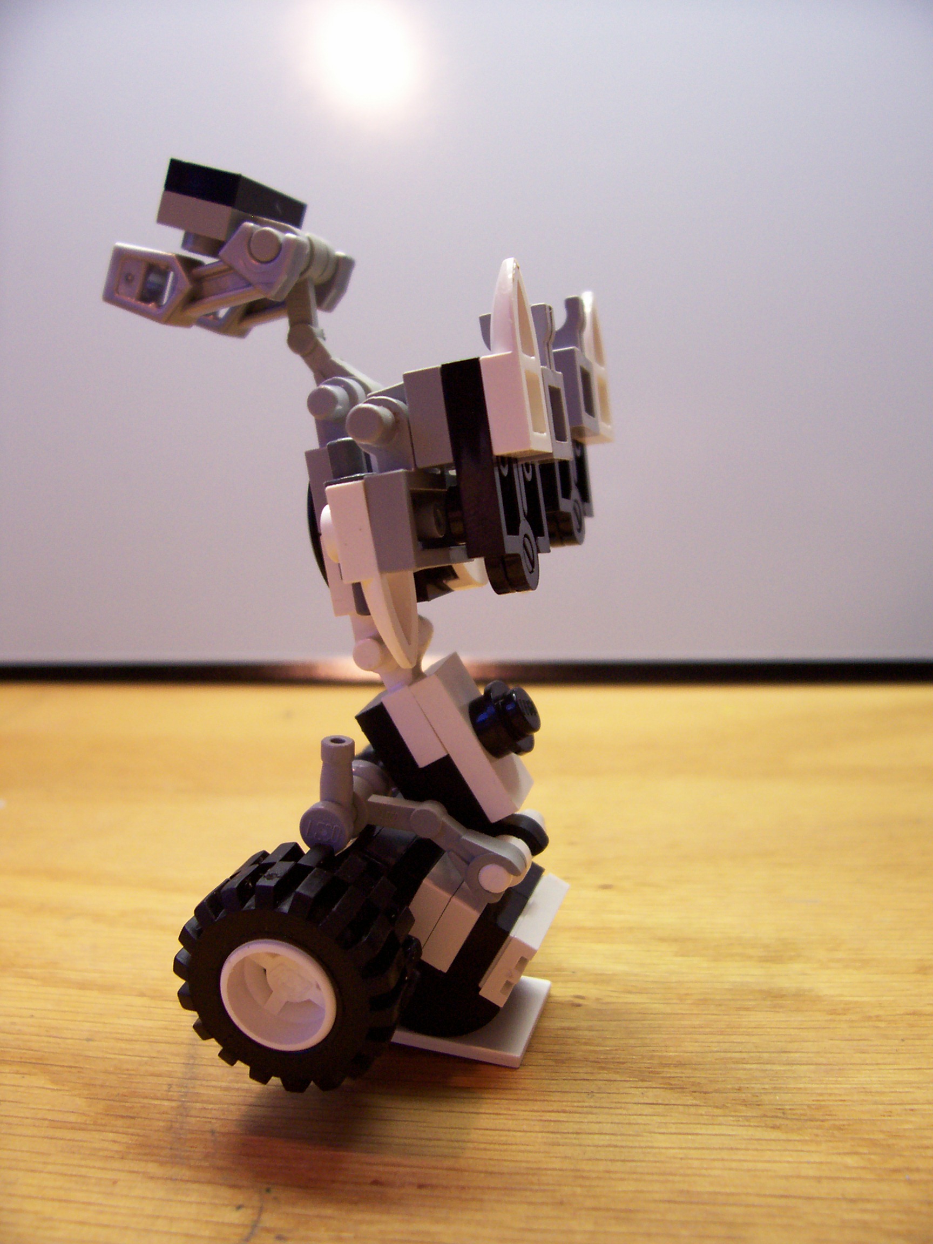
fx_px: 1222
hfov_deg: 41.8
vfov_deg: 54.0
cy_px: 622
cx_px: 466
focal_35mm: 34
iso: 129
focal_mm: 5.6
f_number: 2.7
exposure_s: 1/32
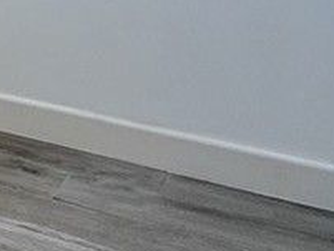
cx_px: -440
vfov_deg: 14.7
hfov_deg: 14.9
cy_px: -191
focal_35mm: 89
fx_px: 859
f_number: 2.2
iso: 125
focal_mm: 2.22
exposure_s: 1/99
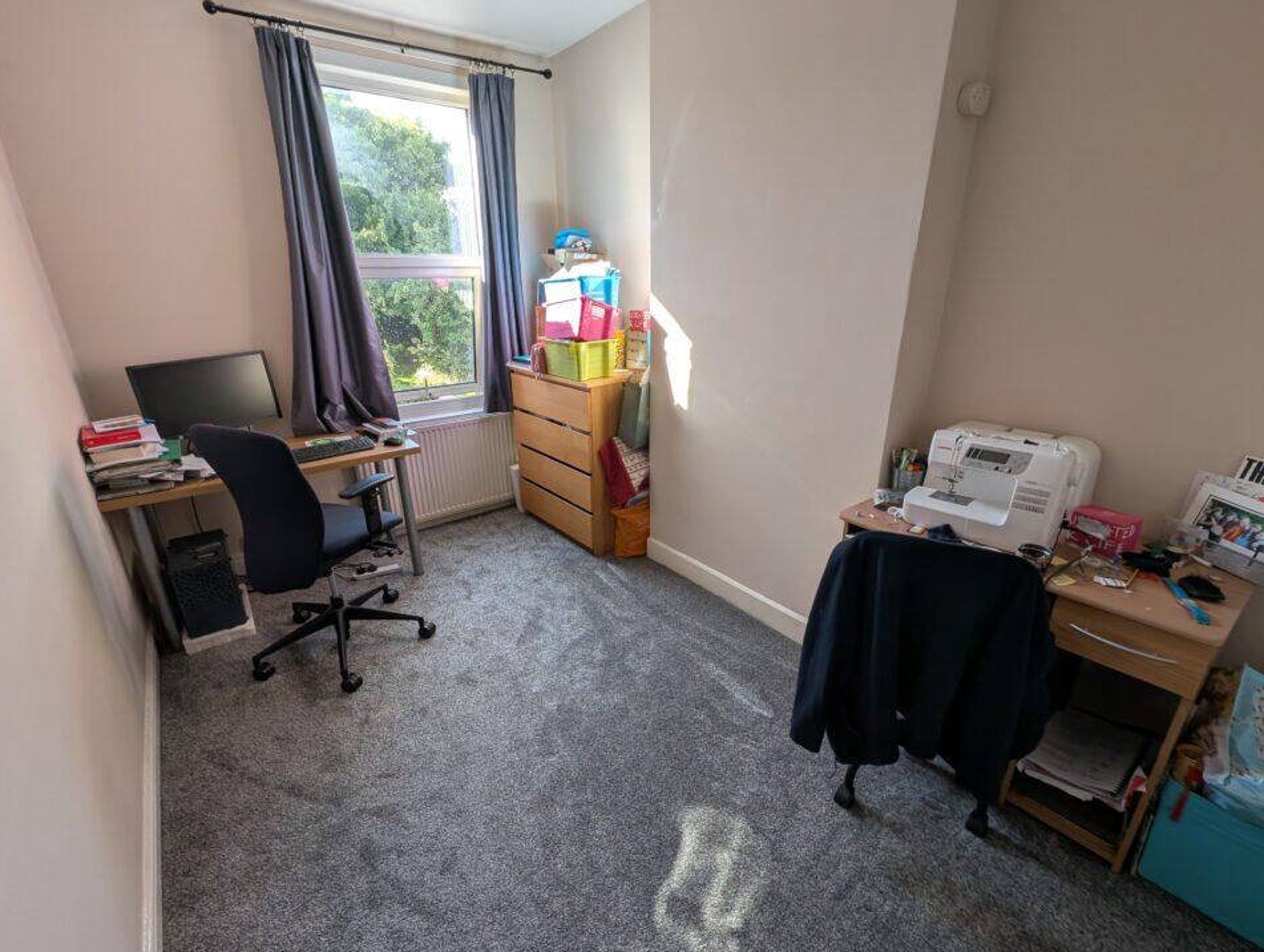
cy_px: 493
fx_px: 512
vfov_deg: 85.8
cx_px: 613
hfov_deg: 102.0
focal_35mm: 14
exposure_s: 1/78.1
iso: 48
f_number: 2.2
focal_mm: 1.95
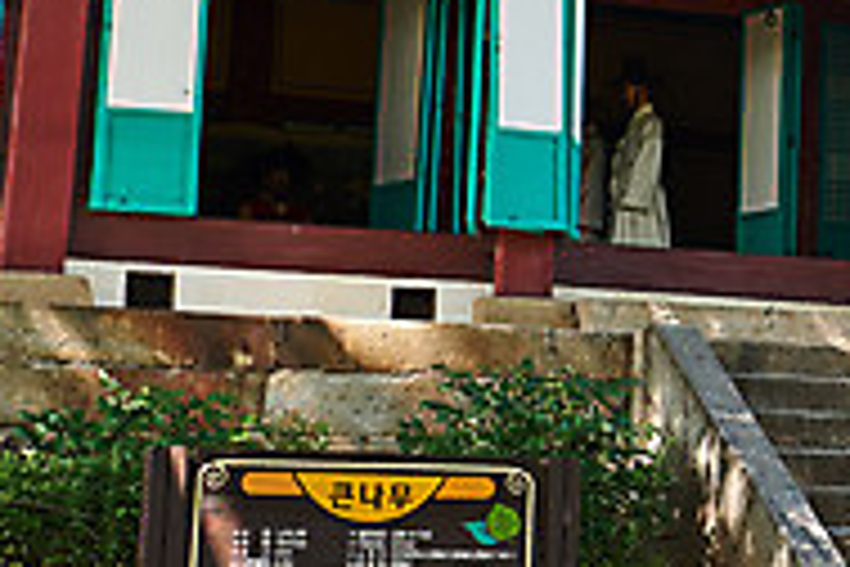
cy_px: -32
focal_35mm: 127
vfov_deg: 10.7
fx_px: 2998
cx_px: 1100
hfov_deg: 15.4
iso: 200
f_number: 4
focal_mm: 40
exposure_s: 1/250
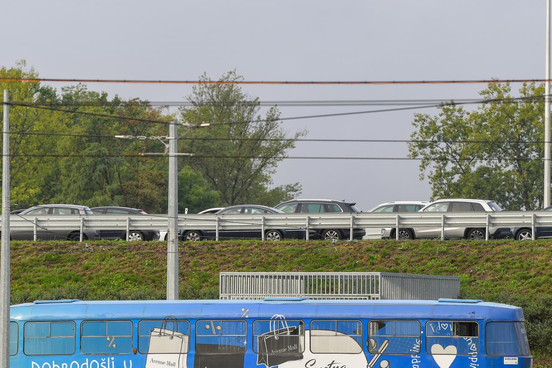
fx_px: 4078
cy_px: 184
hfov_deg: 7.7
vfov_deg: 5.2
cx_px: 307
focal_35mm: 266
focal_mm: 200
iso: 500
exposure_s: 1/1250
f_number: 5
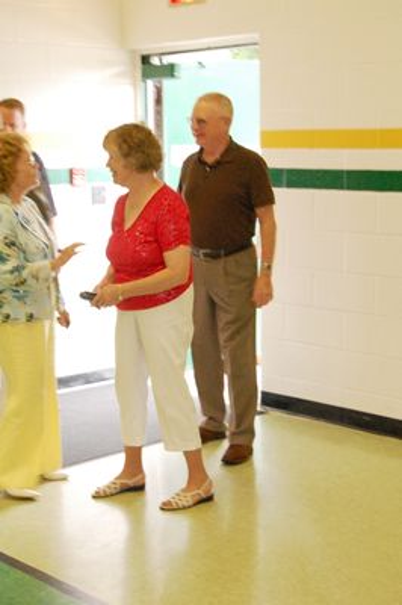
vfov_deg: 33.4
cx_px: 201
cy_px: 302
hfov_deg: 22.6
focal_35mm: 60
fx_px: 1007
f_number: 8
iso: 1600
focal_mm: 40
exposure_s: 1/25
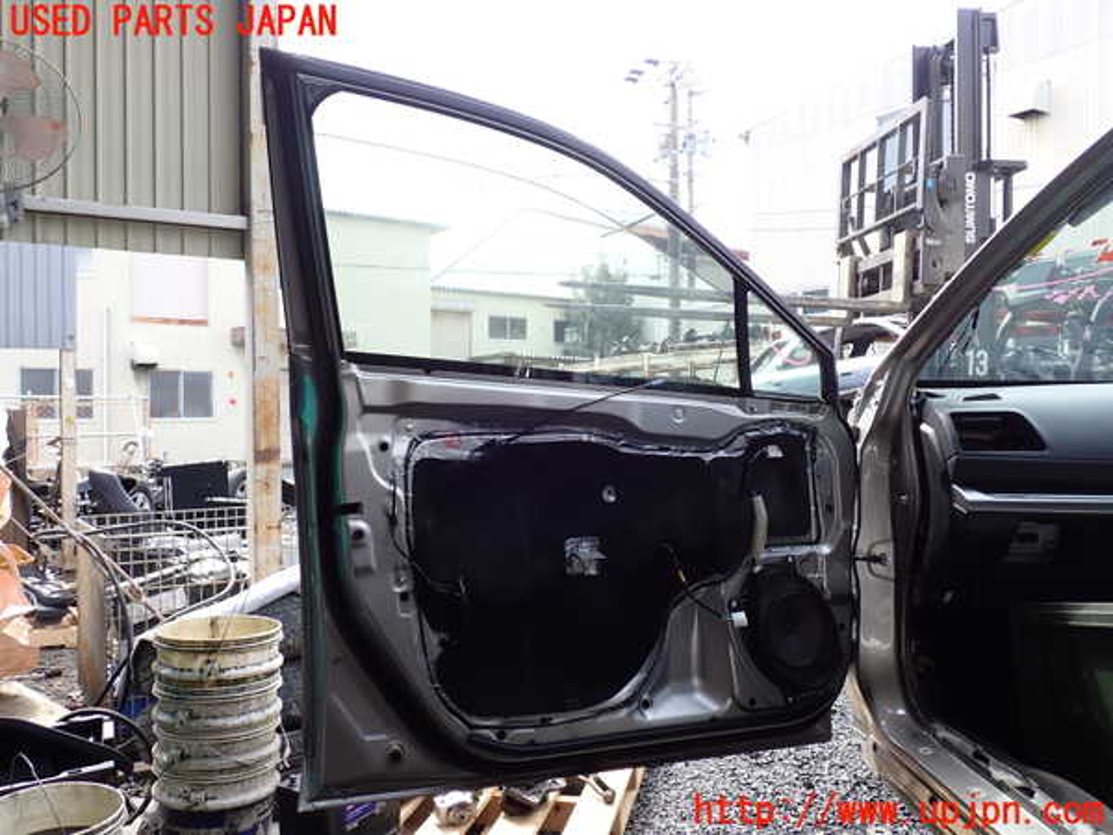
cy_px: 418
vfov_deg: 46.8
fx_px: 965
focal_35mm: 30
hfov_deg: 60.0
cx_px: 556
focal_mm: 5.4
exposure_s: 1/200
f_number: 3.2
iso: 100
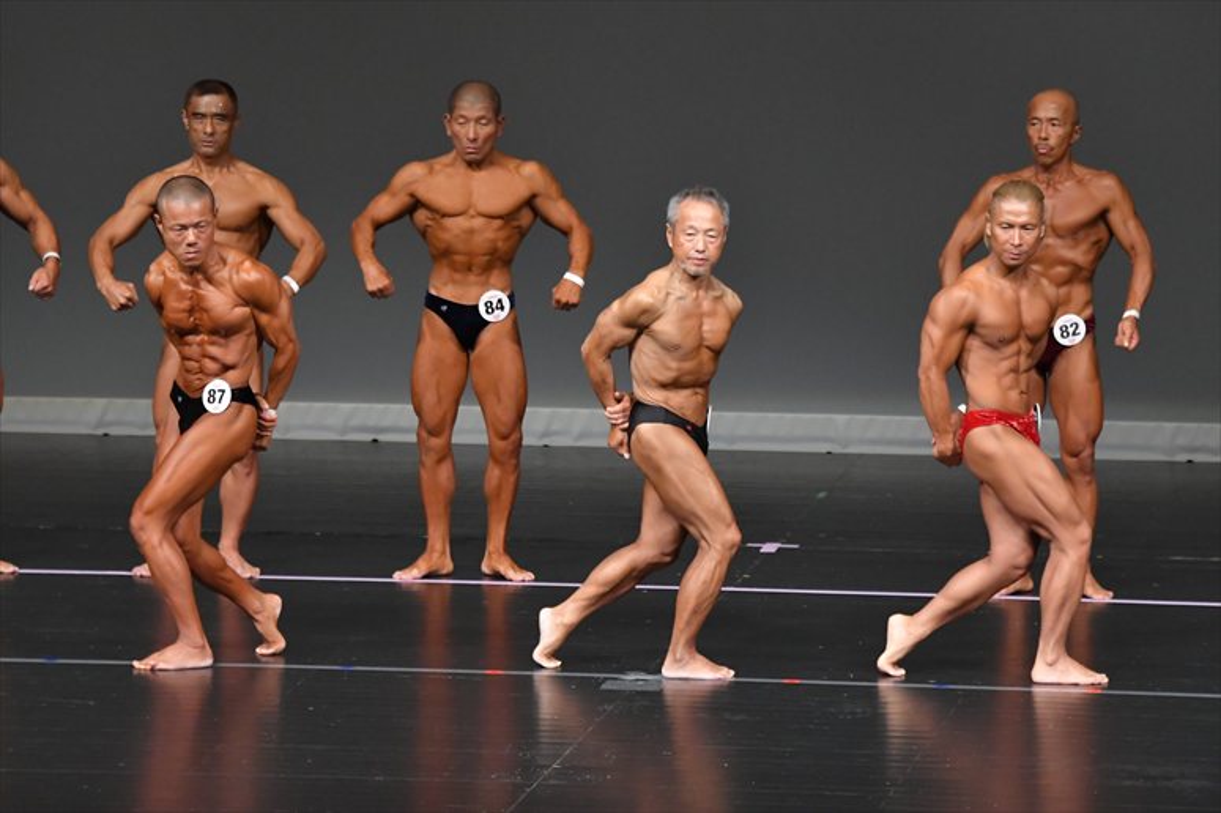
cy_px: 406
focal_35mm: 285
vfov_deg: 4.8
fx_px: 9662
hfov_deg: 7.2
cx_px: 610
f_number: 5.6
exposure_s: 1/400
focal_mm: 190
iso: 4000
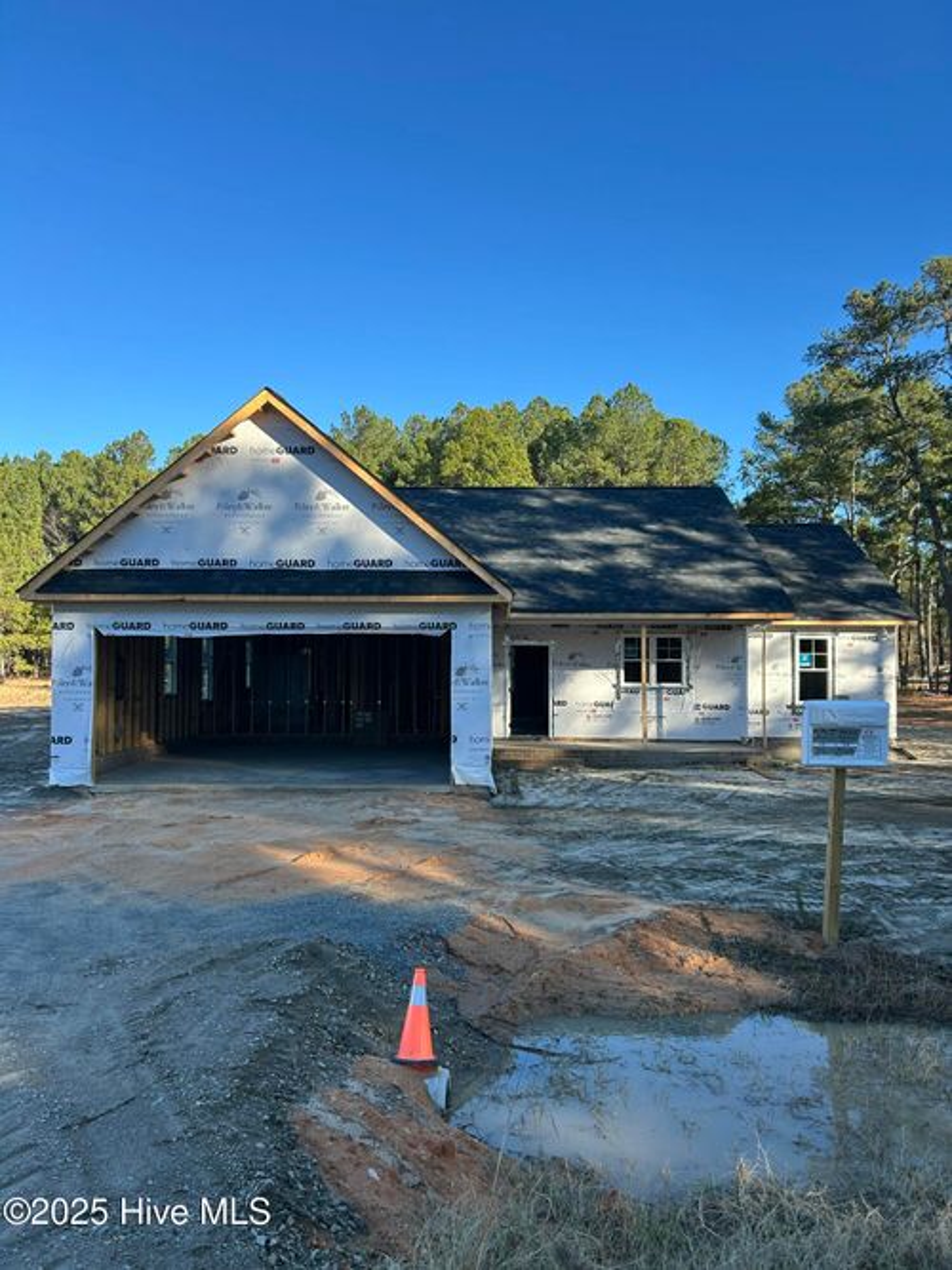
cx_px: 476
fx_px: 954
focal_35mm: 26
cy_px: 635
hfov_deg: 53.0
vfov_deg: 67.3
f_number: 1.5
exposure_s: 1/1377
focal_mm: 5.7
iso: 50
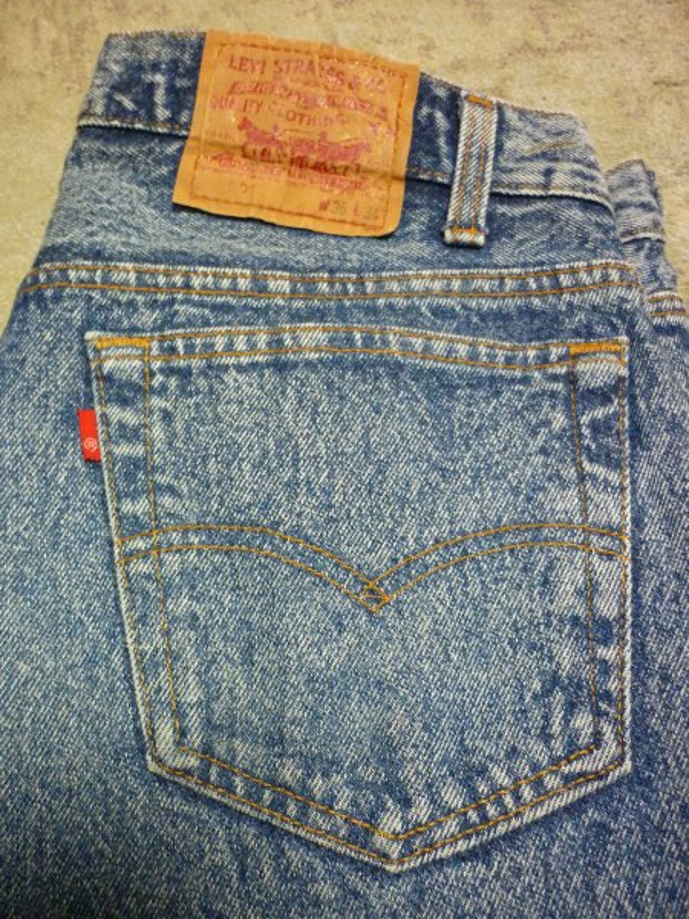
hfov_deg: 42.9
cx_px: 344
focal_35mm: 33
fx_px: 876
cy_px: 460
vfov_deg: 55.4
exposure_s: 1/13
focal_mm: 5.5
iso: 400
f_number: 2.8
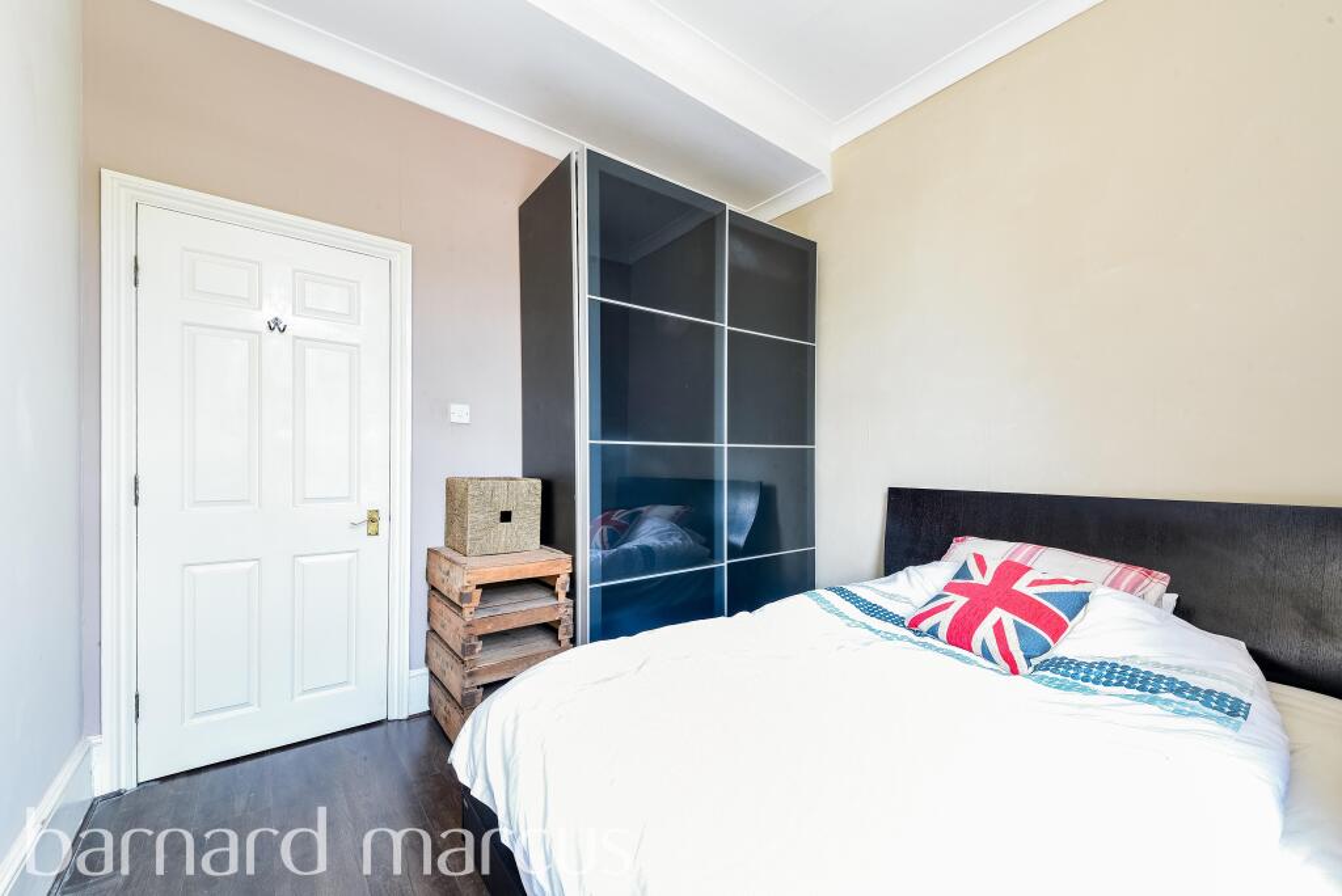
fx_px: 522
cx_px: 671
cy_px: 448
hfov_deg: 104.2
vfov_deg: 81.3
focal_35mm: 14
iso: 200
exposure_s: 1/2
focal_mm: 14
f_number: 16
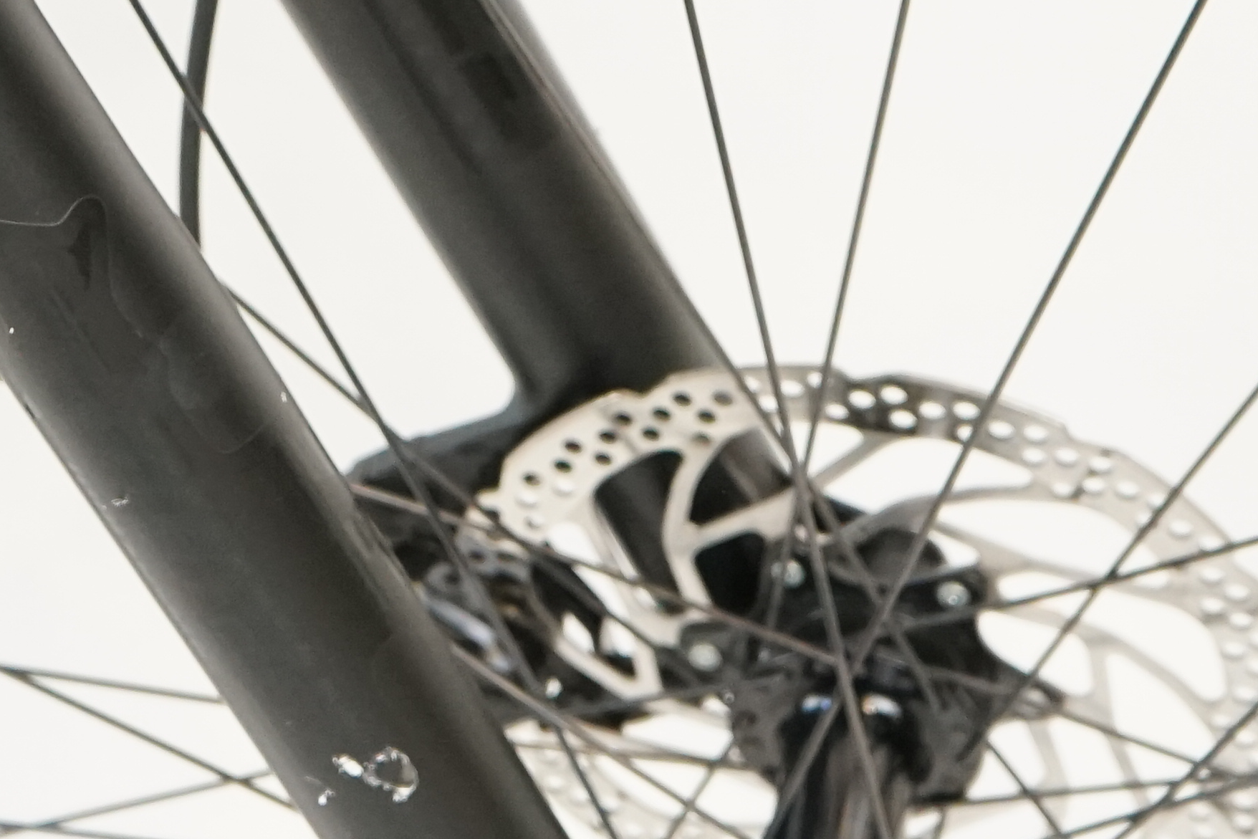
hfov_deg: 12.5
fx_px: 5731
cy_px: -188
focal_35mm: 164
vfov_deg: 8.3
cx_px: 181
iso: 2500
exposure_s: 1/200
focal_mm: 48
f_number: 5.6
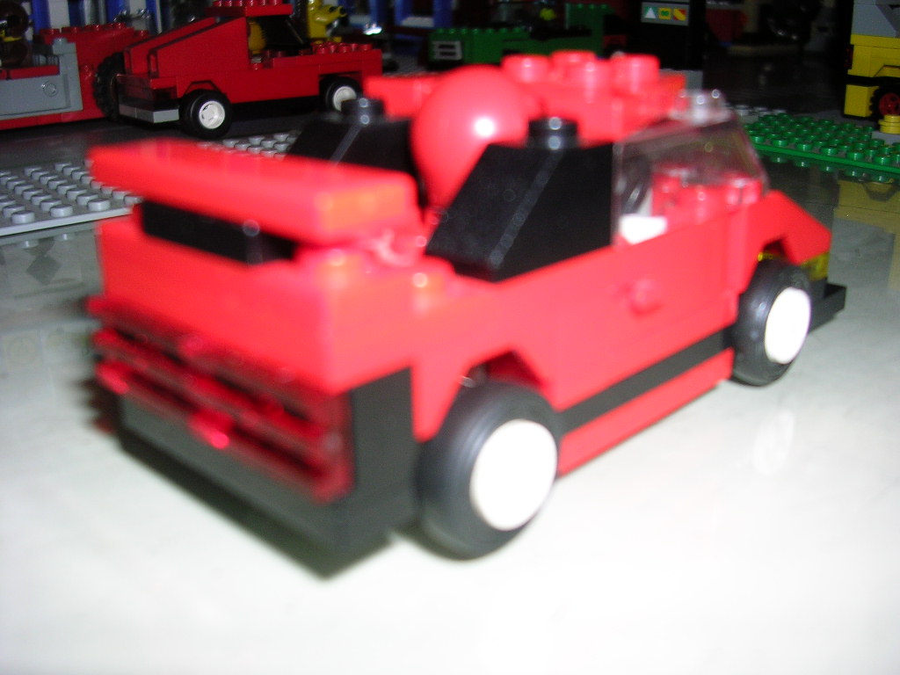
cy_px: 338
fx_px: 988
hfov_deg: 49.0
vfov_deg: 37.7
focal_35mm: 38
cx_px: 450
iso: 50
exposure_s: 1/60.1
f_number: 2.8
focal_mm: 5.8
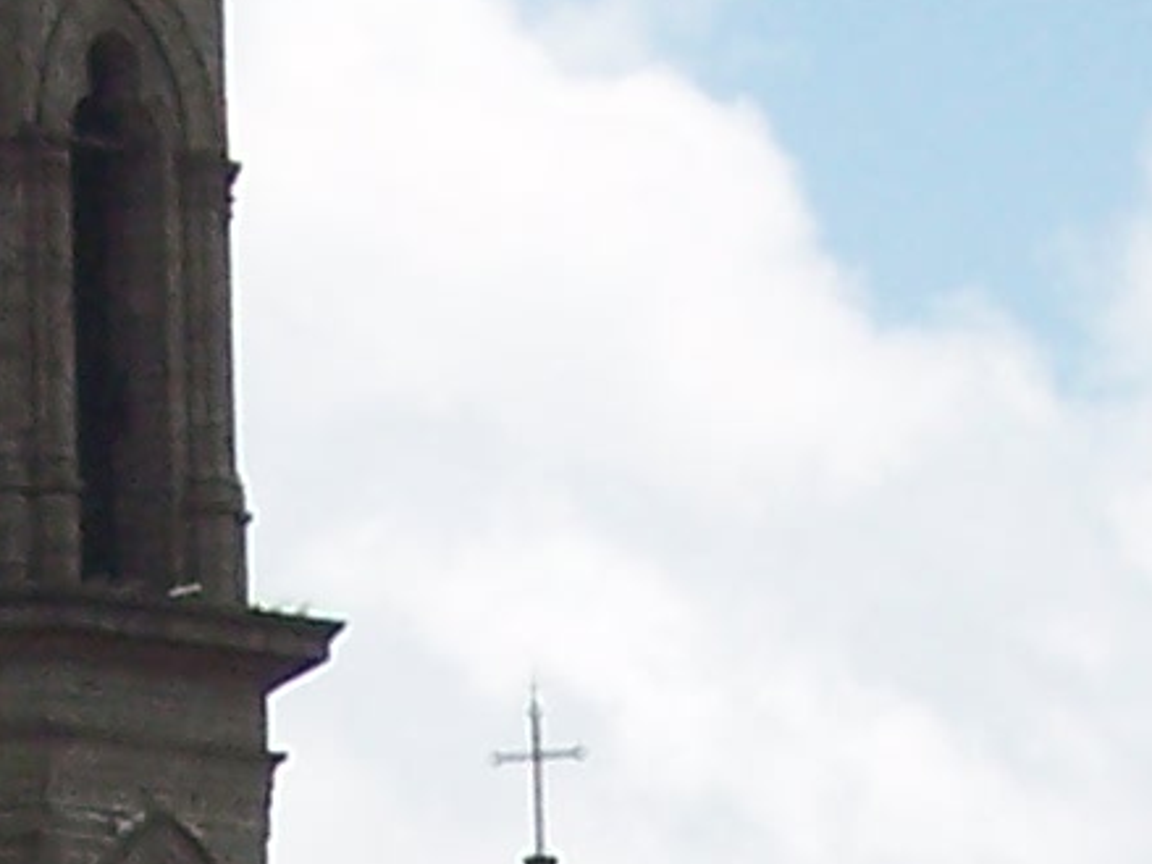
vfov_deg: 2.9
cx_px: 50
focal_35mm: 508
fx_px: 16901
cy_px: 1029
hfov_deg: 3.9
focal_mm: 16
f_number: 4.8
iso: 100
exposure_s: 1/1000
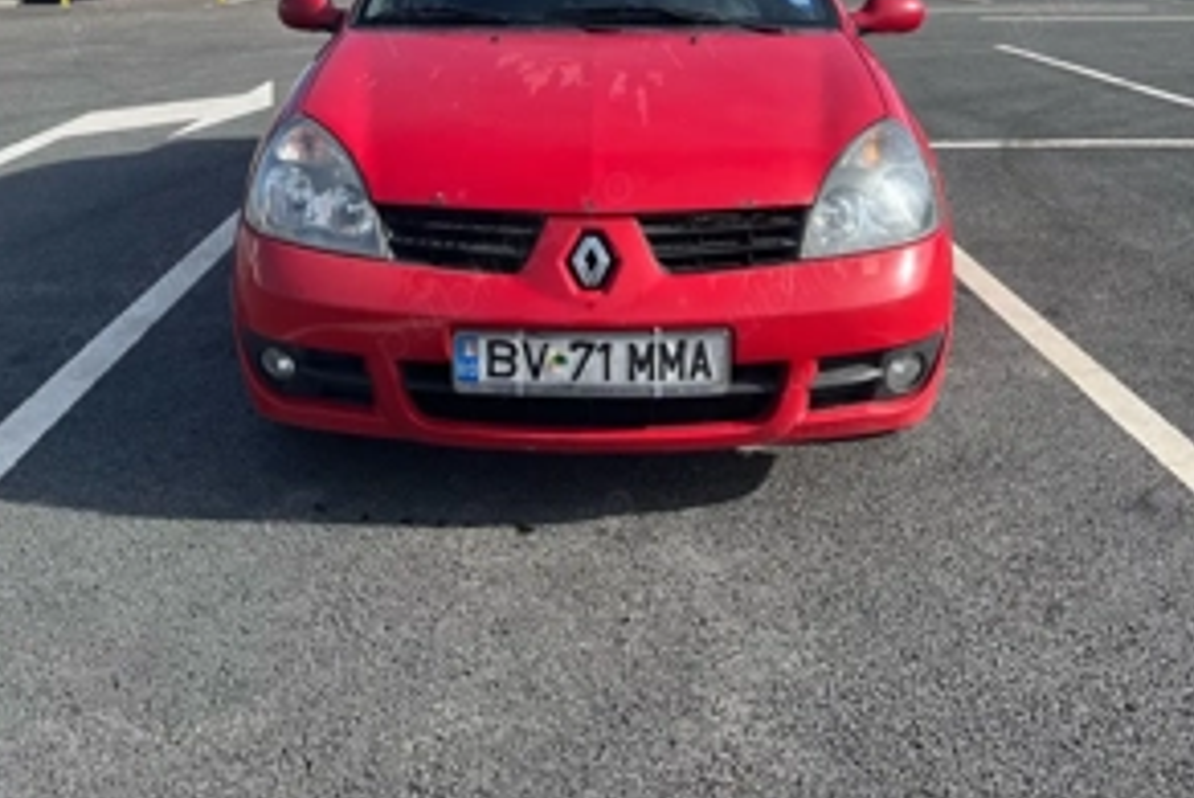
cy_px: -4
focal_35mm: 37
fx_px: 1228
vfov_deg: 32.9
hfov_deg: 51.9
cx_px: 585
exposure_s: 1/2688
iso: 50
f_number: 1.6
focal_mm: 5.1
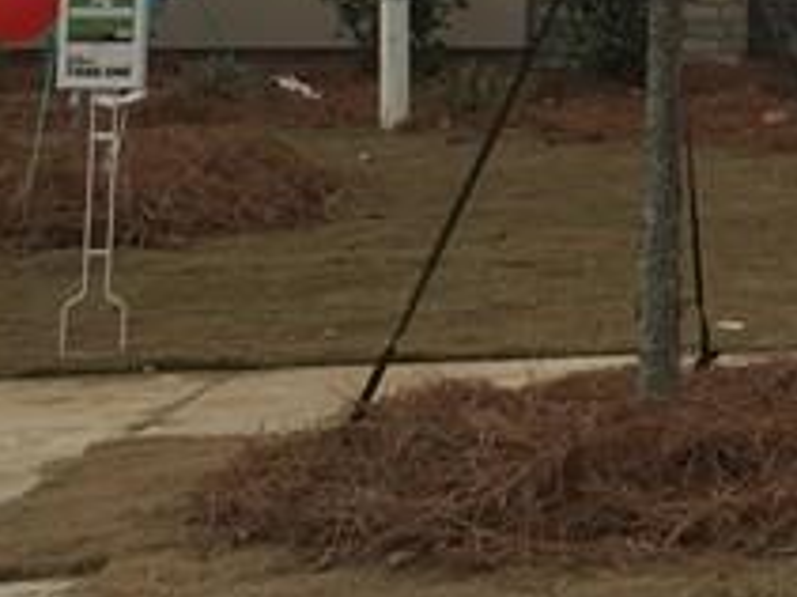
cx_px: 1050
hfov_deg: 13.5
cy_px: -416
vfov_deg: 10.0
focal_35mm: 141
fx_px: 3245
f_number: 2.2
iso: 25
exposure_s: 1/233
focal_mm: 4.15
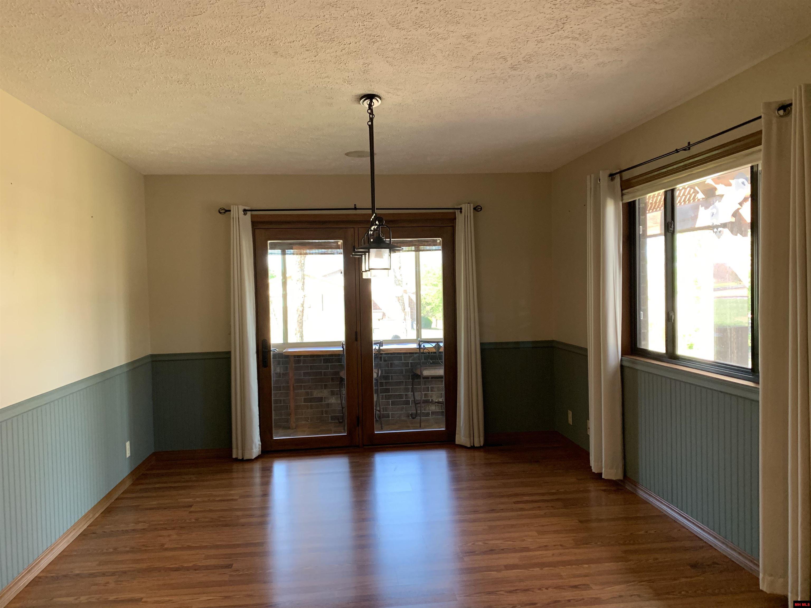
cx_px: 406
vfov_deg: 53.1
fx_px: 609
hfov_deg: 67.3
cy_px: 304
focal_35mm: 26
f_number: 1.8
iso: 160
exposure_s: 1/60
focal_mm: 4.25
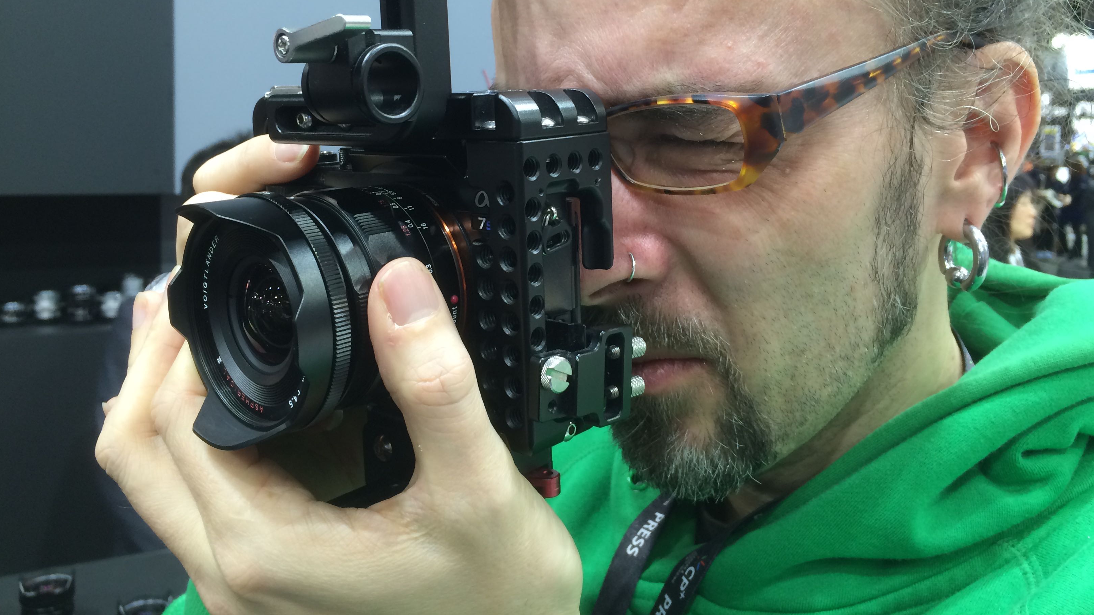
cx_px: 547
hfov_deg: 61.0
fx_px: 928
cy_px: 206
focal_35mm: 32
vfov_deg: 36.3
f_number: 2.2
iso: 80
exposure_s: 1/30
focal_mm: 4.15
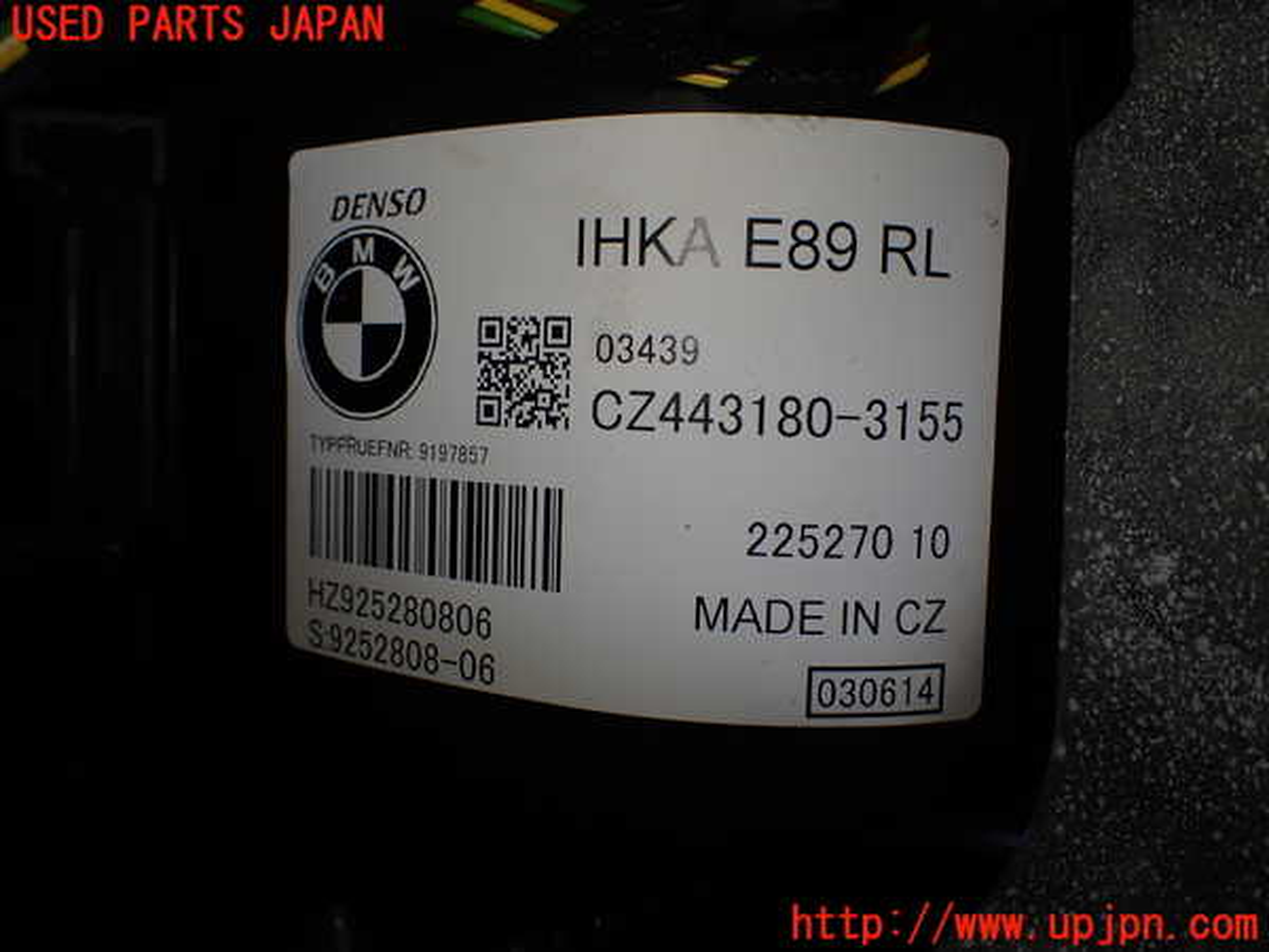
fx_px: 1100
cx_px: 634
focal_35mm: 30
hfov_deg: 60.0
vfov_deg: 46.8
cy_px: 476
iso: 100
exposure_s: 1/125
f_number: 3.2
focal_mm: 5.4
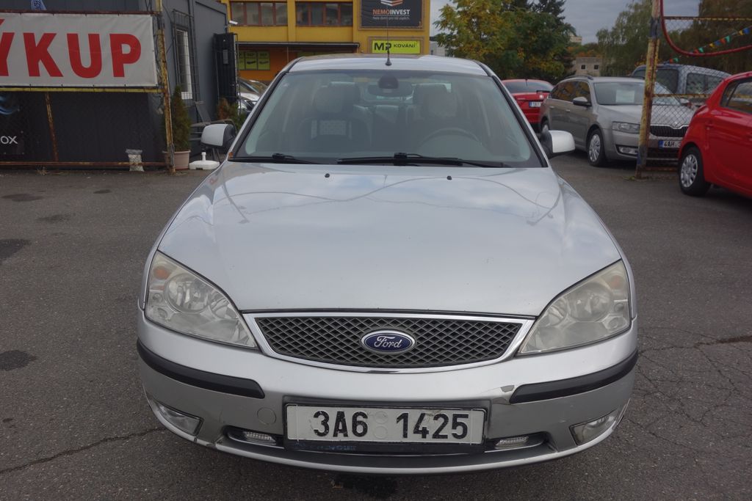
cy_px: 250
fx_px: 585
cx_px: 376
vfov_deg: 46.4
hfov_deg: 65.5
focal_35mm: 28
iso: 125
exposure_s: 1/160
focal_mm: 10.4
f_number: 5.6
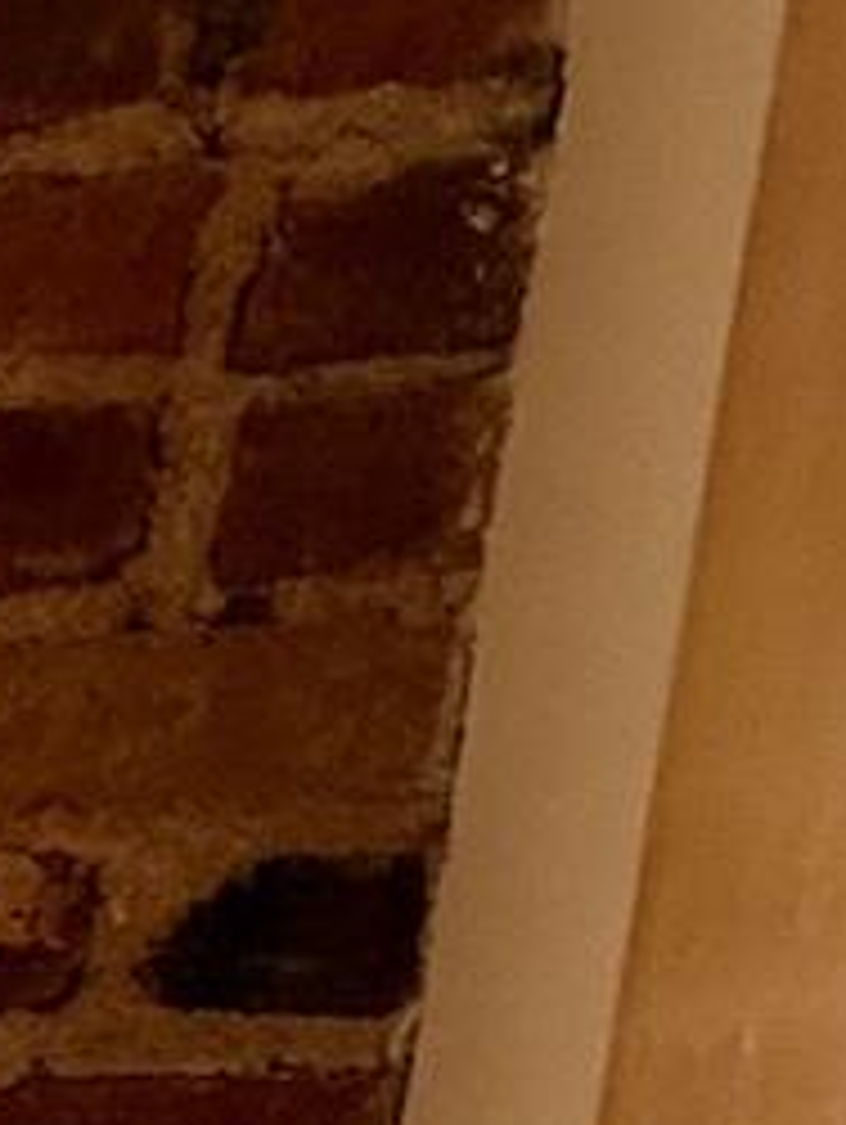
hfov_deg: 10.9
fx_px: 2798
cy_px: 2052
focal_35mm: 86
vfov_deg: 17.9
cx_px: -1719
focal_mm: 2.22
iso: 200
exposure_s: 1/60
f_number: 2.2
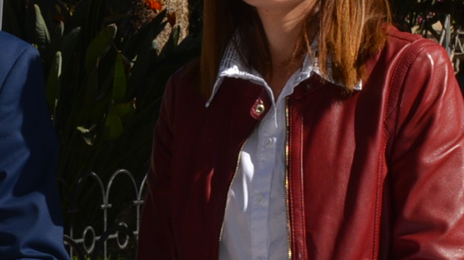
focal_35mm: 184
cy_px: 348
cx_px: -233
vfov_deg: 6.5
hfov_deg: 11.2
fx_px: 2263
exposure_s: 1/200
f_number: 14
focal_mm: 22
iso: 100
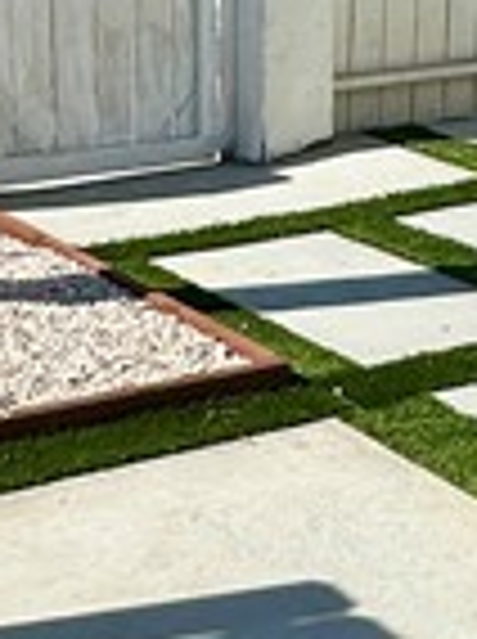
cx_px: 450
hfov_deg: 14.4
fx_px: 1861
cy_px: 166
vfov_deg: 19.4
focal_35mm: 101
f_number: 2.2
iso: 50
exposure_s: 1/3205
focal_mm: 2.22
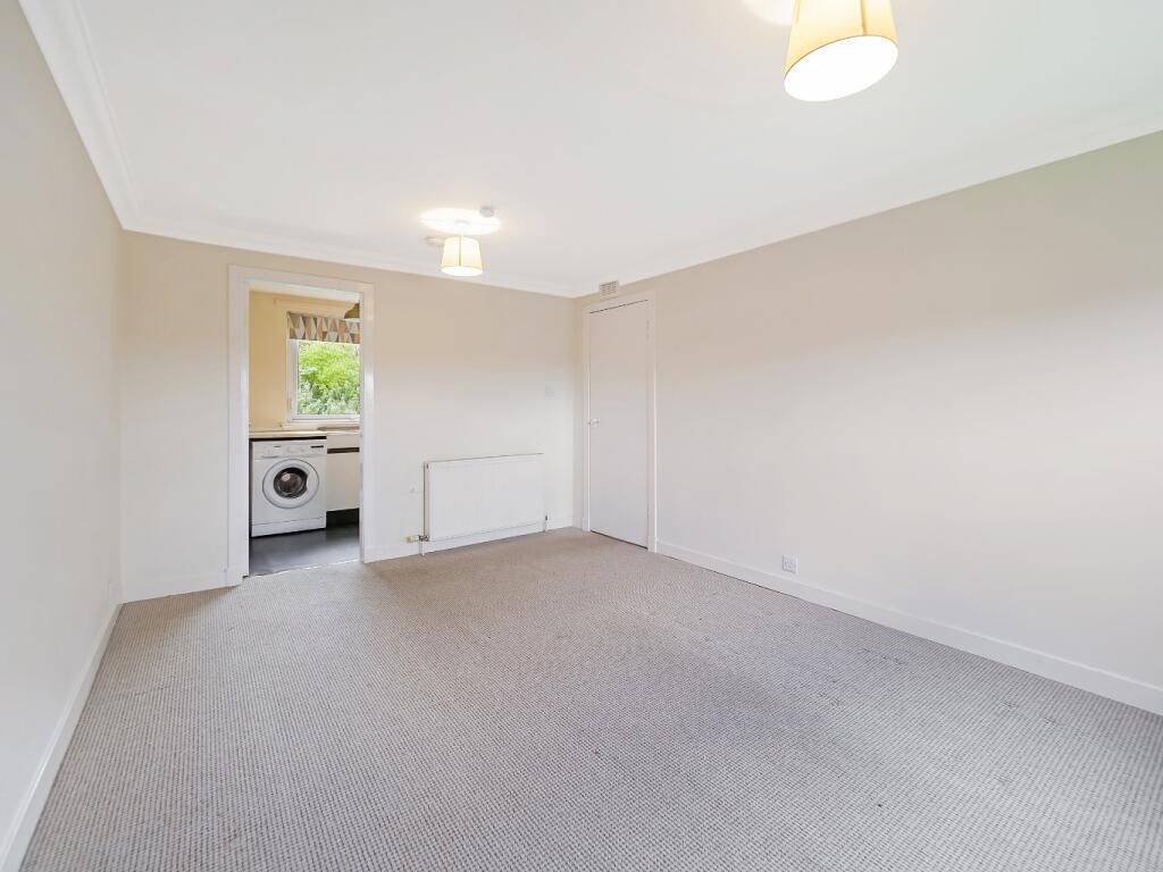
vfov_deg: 85.7
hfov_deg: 102.1
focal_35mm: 14
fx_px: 470
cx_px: 582
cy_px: 436
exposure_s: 1/60
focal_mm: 7
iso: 200
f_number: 2.8
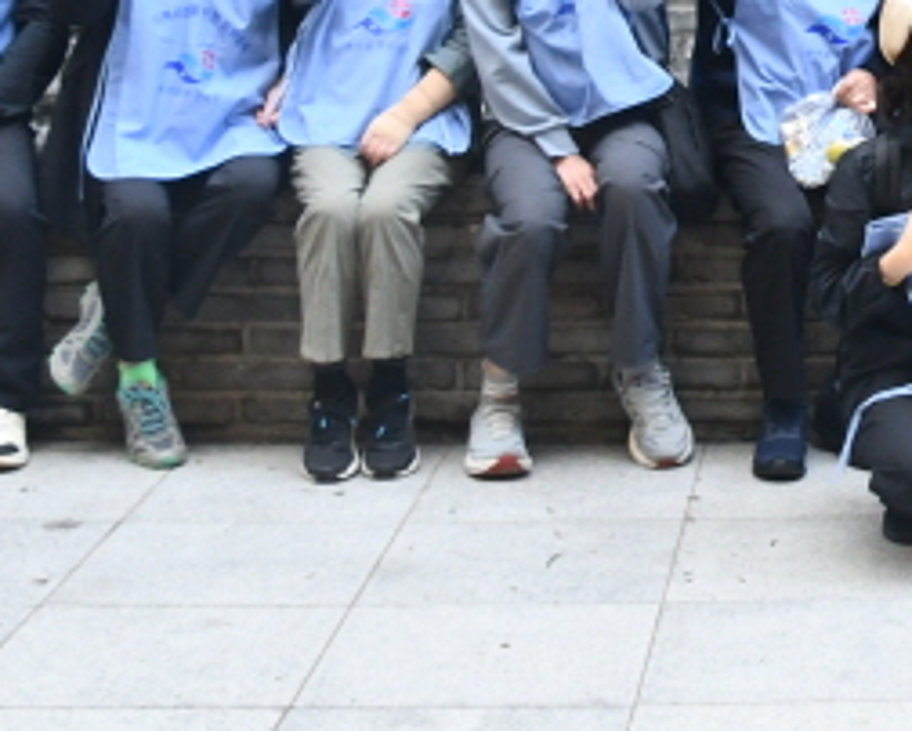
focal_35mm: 105
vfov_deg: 14.0
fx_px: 2836
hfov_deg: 16.9
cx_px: 1270
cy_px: -282
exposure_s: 1/200
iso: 1000
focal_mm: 18
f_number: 7.1
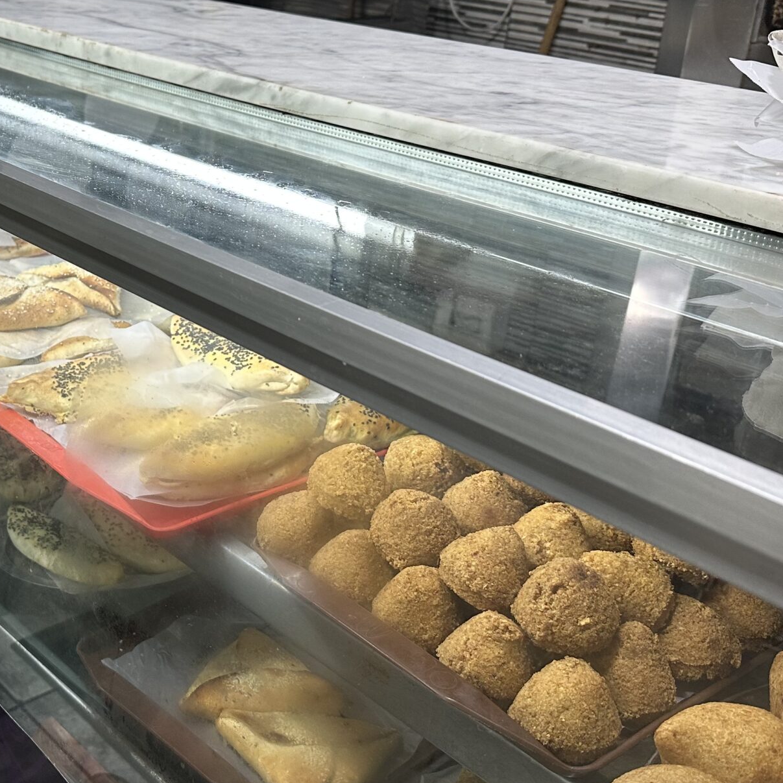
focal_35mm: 45
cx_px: 160
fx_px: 1152
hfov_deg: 36.3
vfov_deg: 37.5
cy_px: 357
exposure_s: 1/100
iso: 125
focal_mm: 6.86
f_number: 1.78
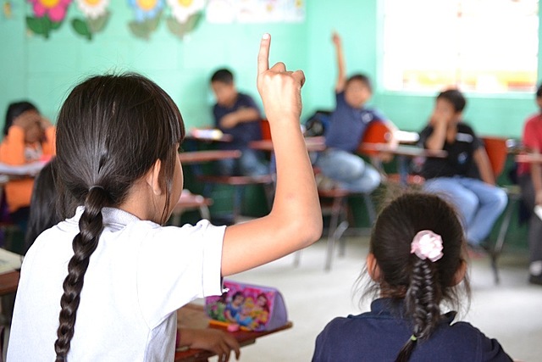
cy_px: 181
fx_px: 1242
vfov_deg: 16.6
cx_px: 271
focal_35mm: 82
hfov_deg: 24.6
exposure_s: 1/60
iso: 1600
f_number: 4
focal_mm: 55
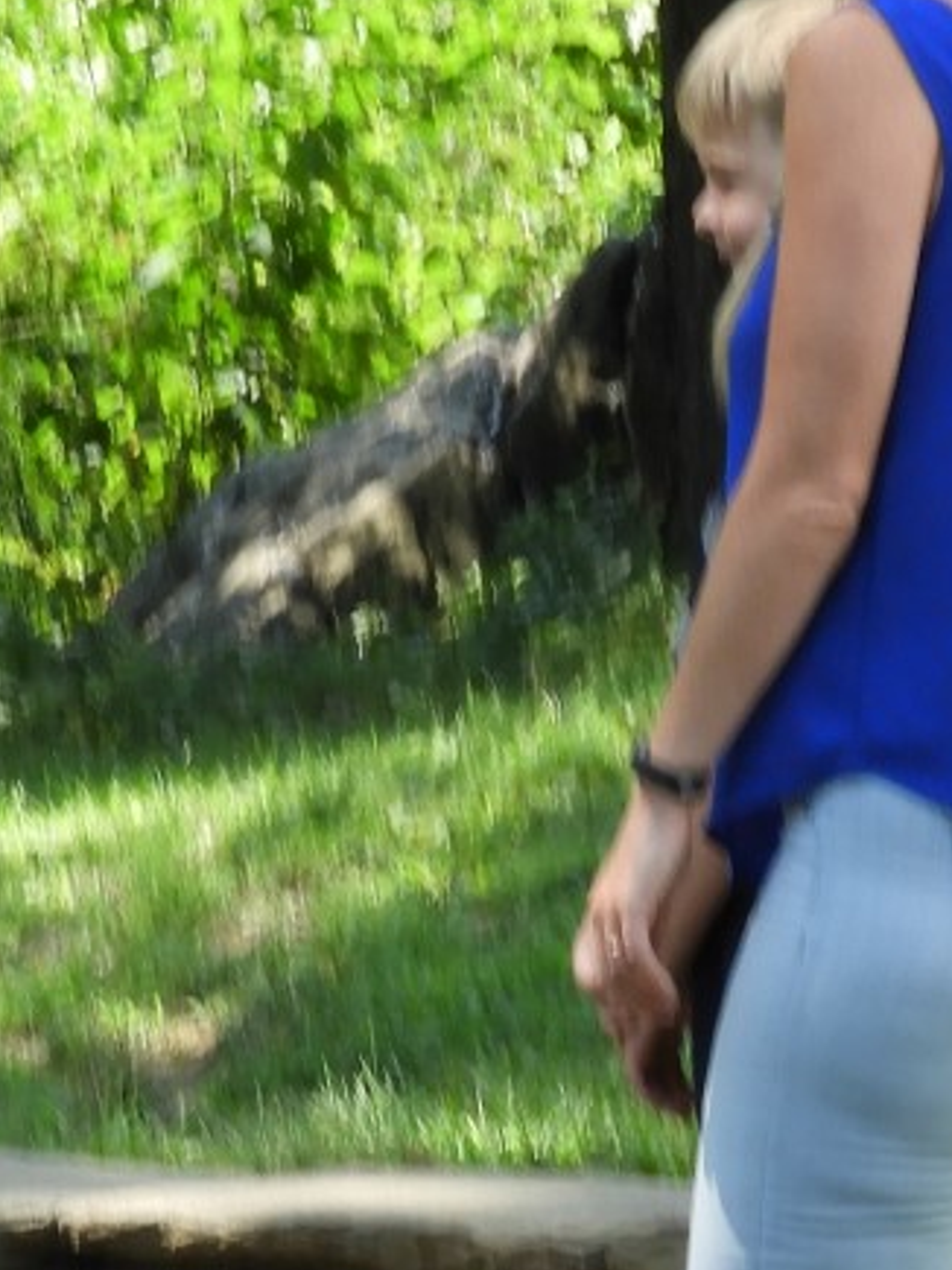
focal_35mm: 381
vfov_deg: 5.2
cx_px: 932
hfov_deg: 3.9
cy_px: 791
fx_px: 13978
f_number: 5
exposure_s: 1/100
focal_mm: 20.6
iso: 100
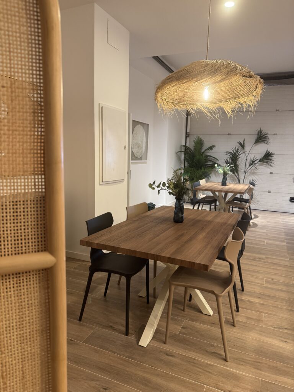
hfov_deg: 56.8
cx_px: 147
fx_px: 272
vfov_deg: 71.6
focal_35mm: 24
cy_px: 196
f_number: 1.78
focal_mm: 6.76
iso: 250
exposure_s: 1/60
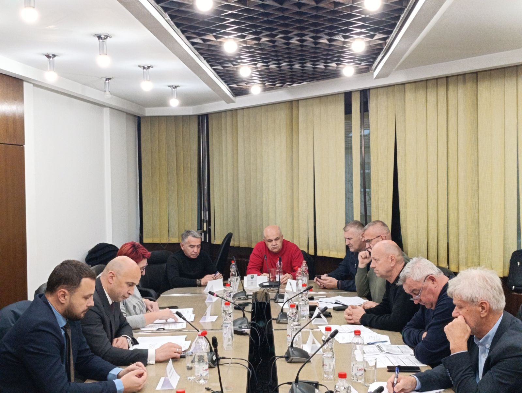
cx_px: 261
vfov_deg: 29.8
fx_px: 740
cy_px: 196
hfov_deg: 38.9
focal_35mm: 49
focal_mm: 6.14
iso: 800
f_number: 1.6
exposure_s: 1/50
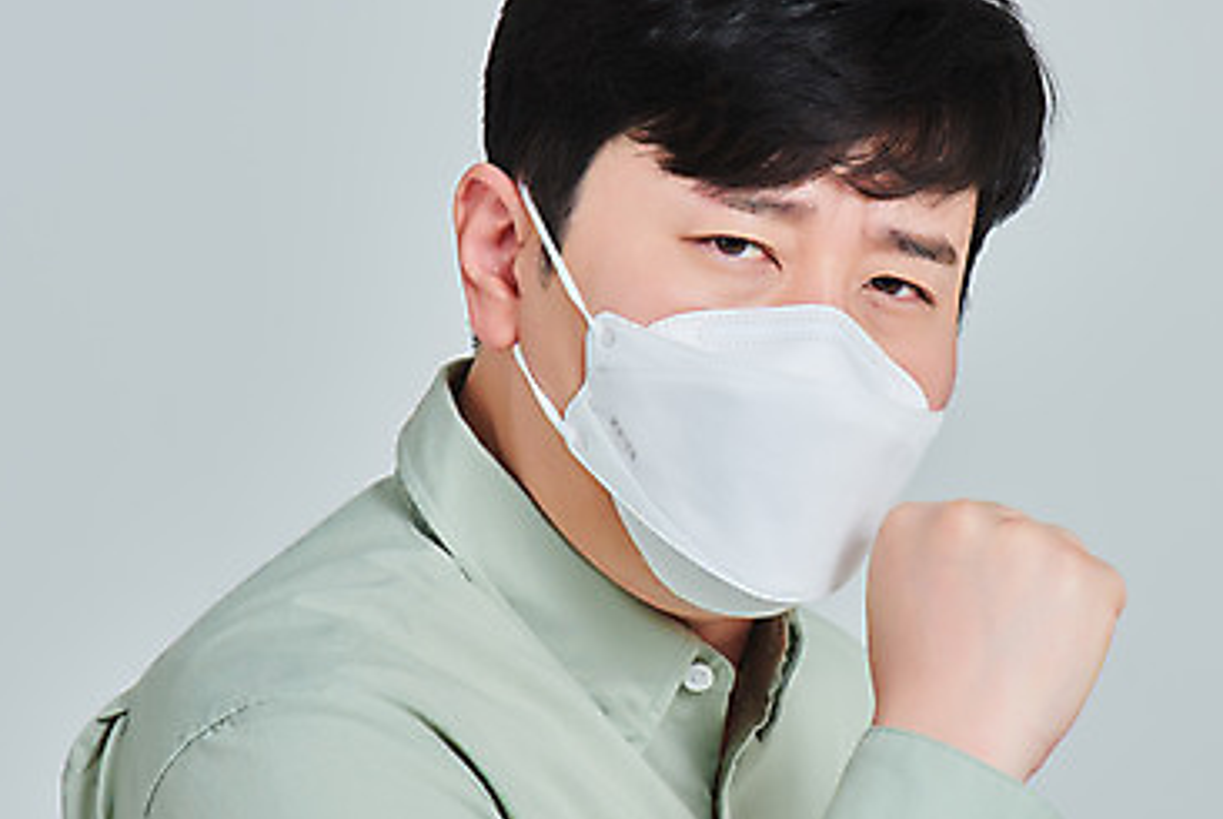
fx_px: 10850
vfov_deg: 4.3
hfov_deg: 6.5
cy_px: 394
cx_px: 767
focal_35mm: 319
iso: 100
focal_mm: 195
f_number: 14
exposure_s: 1/125
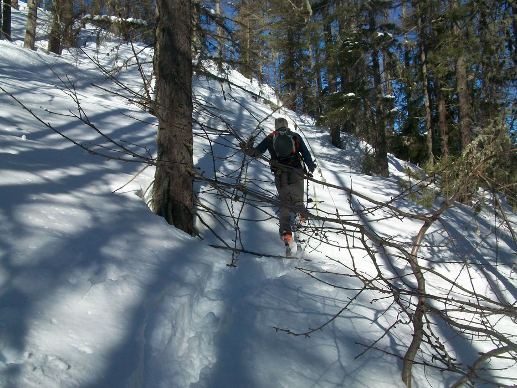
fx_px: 508
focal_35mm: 34
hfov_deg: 54.0
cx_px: 258
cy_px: 194
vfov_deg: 41.8
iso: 80
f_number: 5.5
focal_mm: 5.7
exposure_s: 1/500
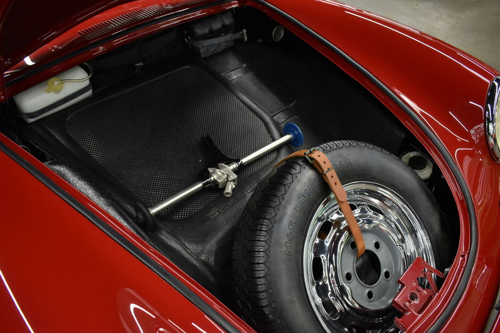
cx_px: 250
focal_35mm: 30
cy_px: 166
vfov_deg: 43.6
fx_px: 417
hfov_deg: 61.9
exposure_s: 1/125
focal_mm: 20
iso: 1400
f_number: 3.5
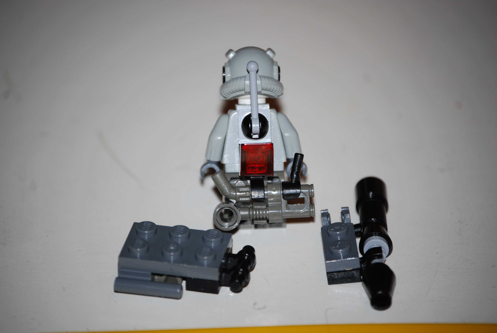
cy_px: 166
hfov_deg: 10.5
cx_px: 248
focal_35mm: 195
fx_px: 2695
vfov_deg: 7.1
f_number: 5
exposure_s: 1/60
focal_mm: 130
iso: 200
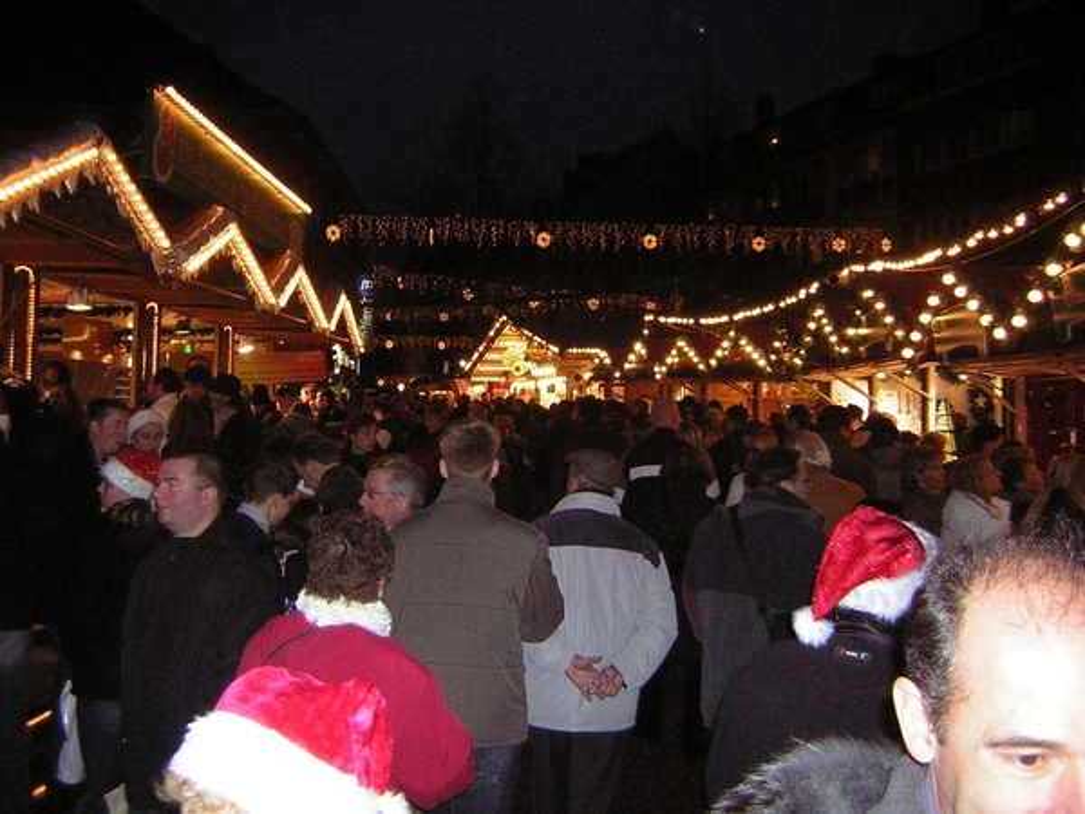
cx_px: 542
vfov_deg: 39.7
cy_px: 407
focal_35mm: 36
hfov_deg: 51.4
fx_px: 1128
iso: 200
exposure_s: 1/60.1
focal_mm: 4.7
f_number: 2.6
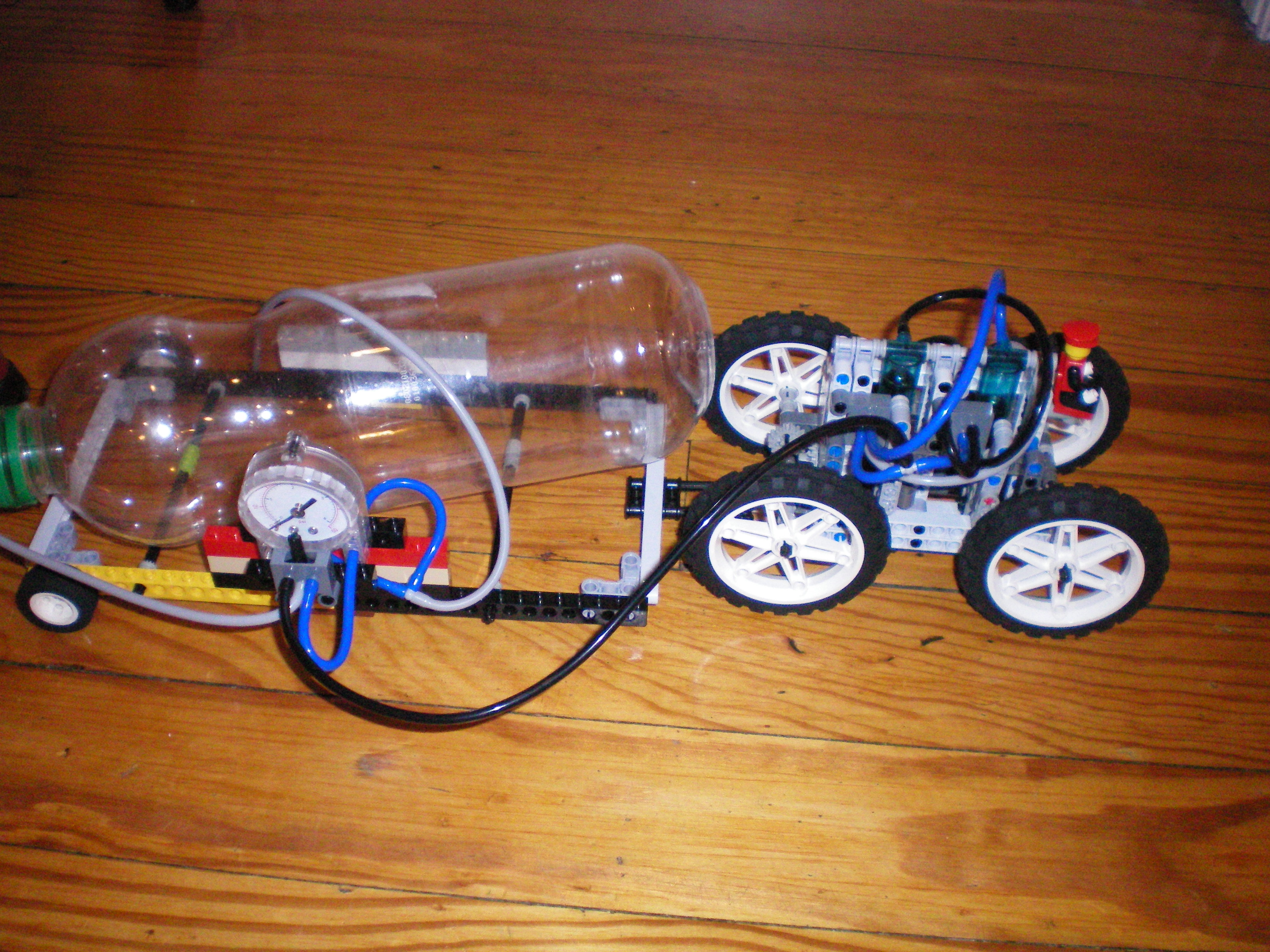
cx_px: 635
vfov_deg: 37.7
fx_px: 1394
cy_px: 476
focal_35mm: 38
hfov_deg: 49.0
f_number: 3.1
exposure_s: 1/60
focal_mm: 6.3
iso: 400
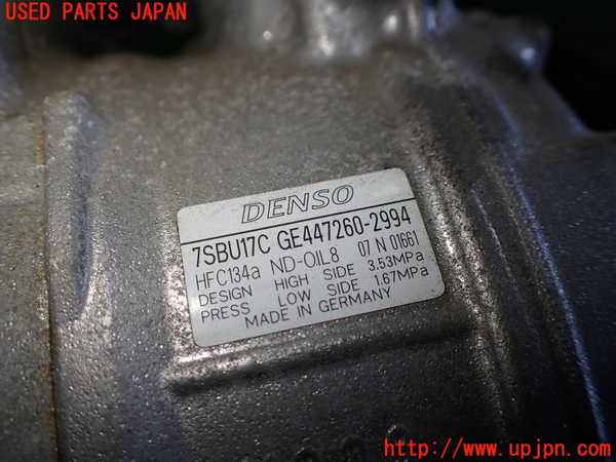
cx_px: 308
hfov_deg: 60.0
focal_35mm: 30
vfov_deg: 46.8
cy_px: 231
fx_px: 534
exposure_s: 1/160
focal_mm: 5.4
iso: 100
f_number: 2.3
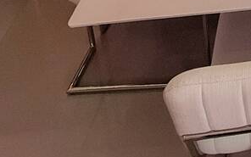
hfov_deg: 23.4
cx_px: 393
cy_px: -275
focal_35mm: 67
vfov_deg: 12.3
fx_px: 458
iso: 40
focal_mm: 1.74
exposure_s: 1/120
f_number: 2.2
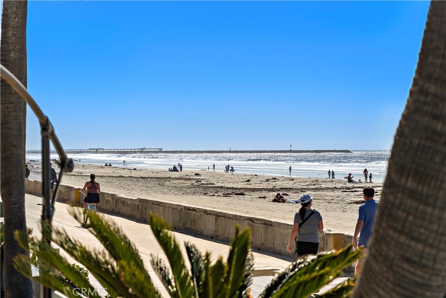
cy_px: 149
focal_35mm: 85
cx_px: 223
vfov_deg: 16.1
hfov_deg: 23.9
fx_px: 1053
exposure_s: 1/1250
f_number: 7.1
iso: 125
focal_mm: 85
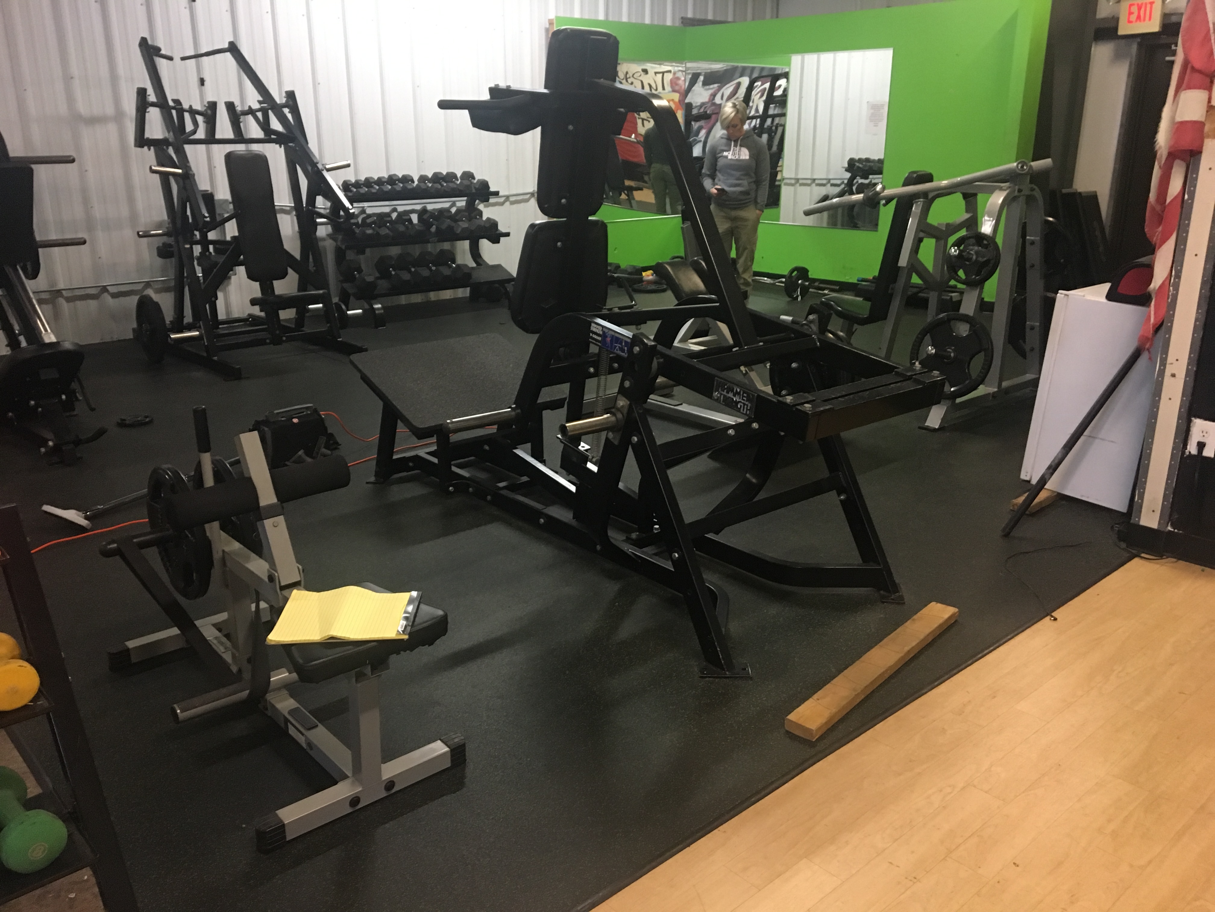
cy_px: 456
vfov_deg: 48.2
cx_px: 608
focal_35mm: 29
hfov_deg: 61.7
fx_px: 1018
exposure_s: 1/24
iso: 200
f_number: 2.2
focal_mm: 4.15
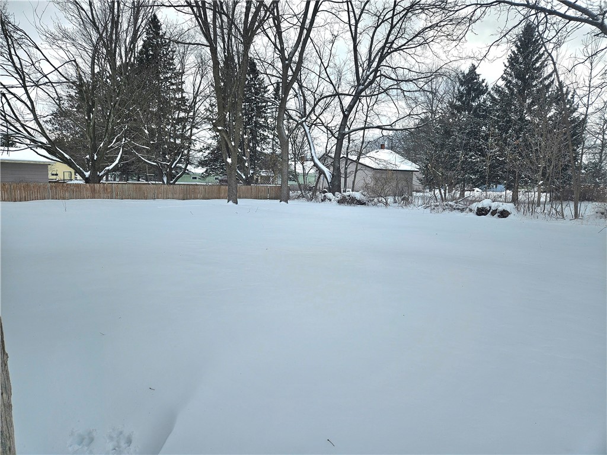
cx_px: 304
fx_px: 403
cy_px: 228
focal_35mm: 23
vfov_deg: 58.9
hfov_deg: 73.9
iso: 32
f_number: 1.8
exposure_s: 1/1667
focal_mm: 5.4
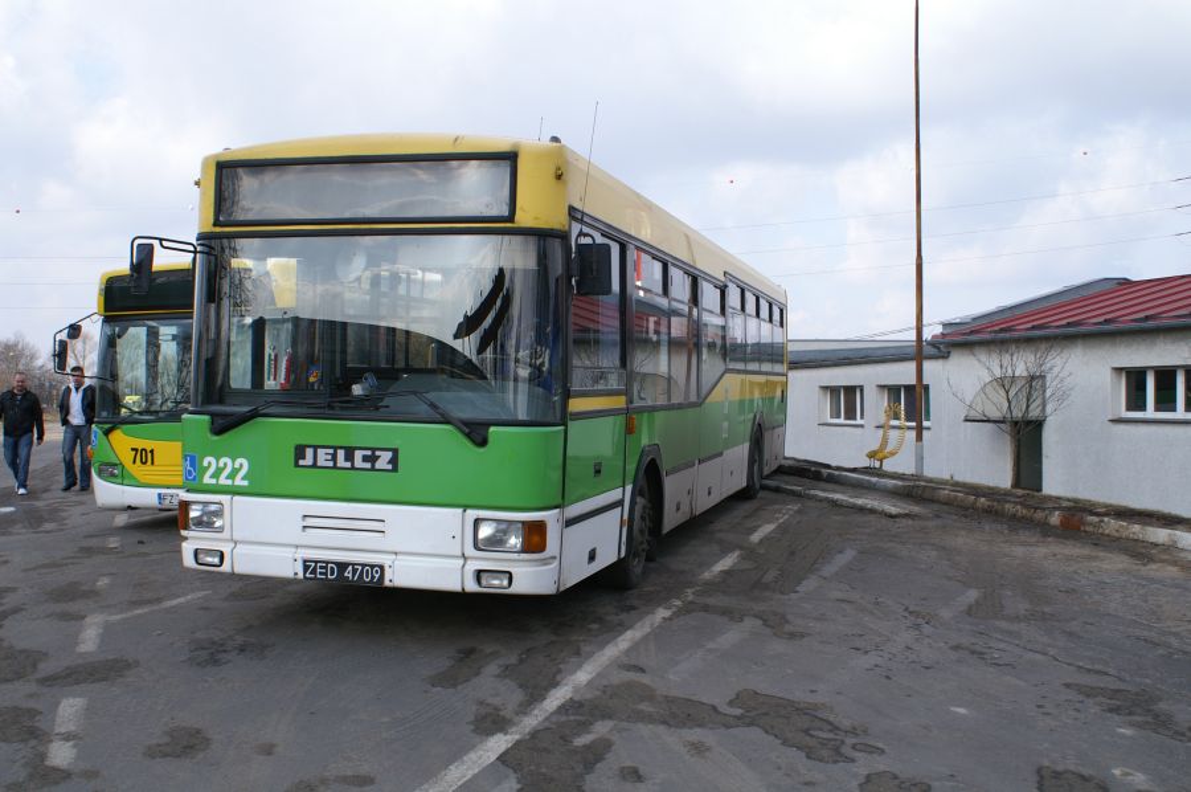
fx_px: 1190
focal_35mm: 36
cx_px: 596
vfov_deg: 36.8
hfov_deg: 53.2
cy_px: 396
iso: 100
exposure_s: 1/125
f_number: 10
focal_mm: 24
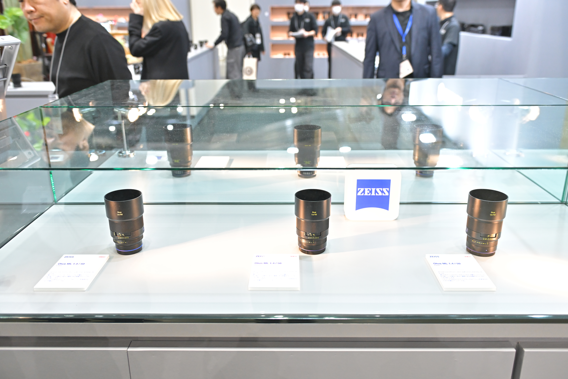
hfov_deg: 58.7
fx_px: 505
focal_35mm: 32
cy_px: 190
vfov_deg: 41.1
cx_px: 284
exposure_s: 1/200
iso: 2000
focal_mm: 32
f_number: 3.5
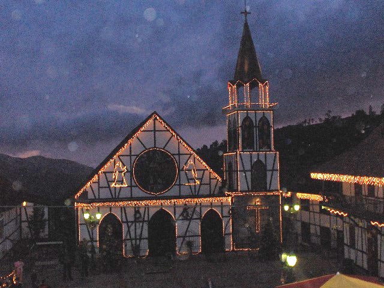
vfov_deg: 38.7
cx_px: 192
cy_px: 144
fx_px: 410
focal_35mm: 37
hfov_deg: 50.1
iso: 100
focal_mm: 6.11
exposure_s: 1/60
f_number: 2.8
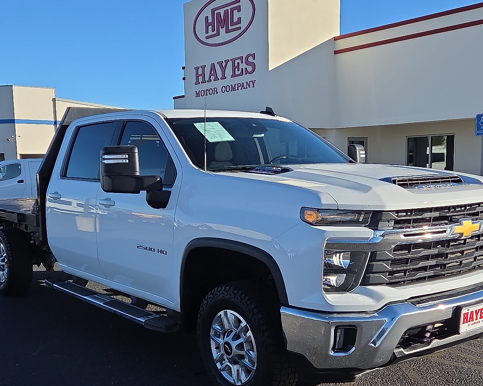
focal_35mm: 43
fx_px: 615
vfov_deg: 34.8
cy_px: 222
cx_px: 227
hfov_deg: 42.9
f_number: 1.8
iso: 25
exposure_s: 1/1429
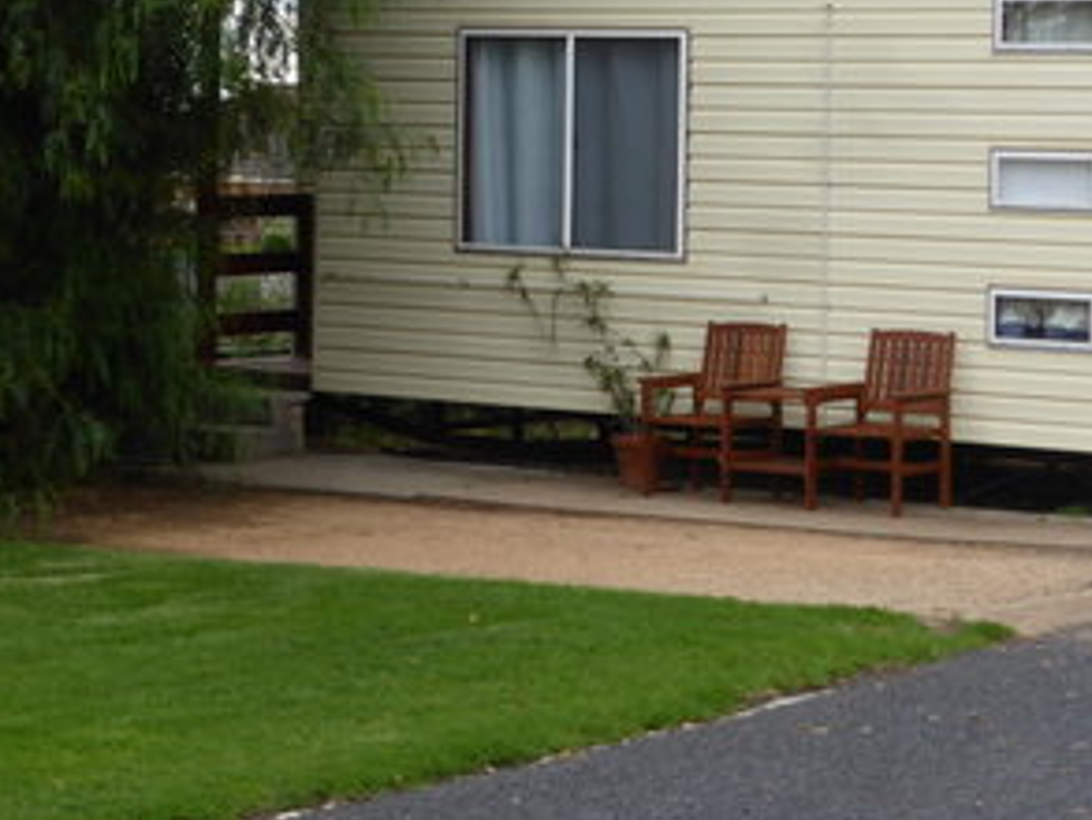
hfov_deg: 17.4
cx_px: 678
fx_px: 3566
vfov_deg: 13.1
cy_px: 194
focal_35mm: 113
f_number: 4.9
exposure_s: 1/200
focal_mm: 11.7
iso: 100
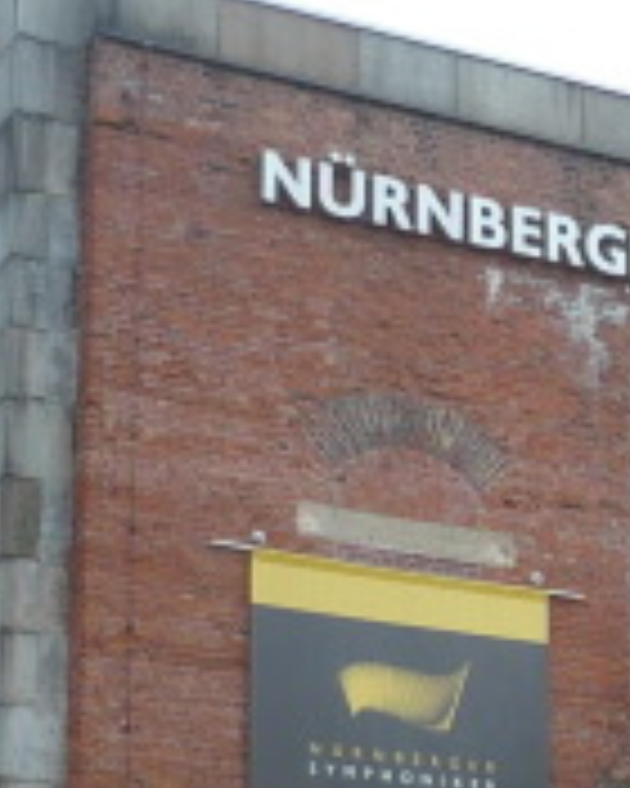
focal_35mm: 137
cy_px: 835
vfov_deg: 13.8
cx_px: 986
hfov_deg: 10.8
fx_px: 3193
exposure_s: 1/640
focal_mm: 6
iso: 100
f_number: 2.9
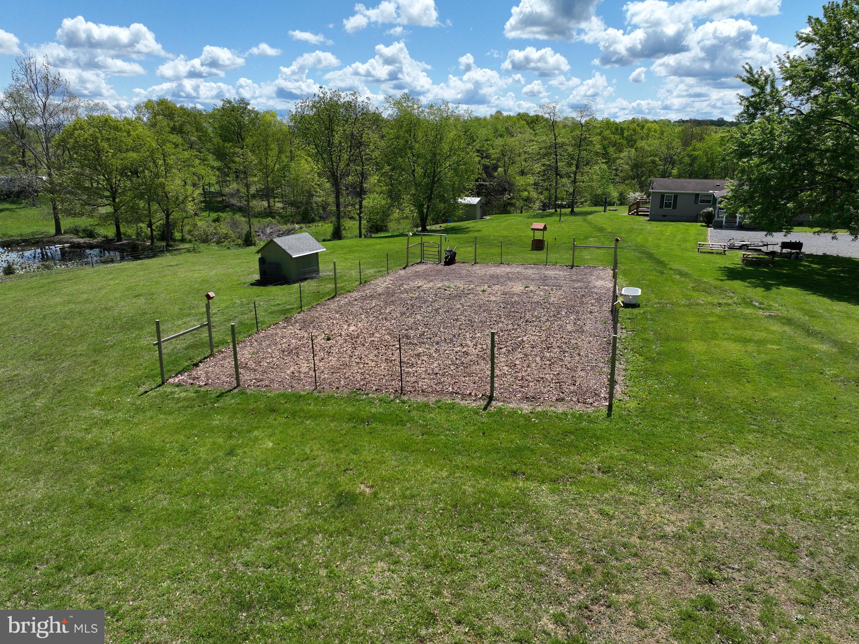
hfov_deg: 71.6
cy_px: 322
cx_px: 430
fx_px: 595
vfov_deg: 56.8
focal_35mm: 24
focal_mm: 12.29
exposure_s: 1/3200
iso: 140
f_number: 2.8
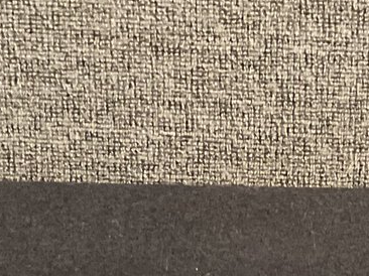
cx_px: 281
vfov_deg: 11.2
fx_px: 1278
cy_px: 549
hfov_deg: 16.3
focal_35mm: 120
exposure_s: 1/24
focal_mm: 3
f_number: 1.8
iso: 500
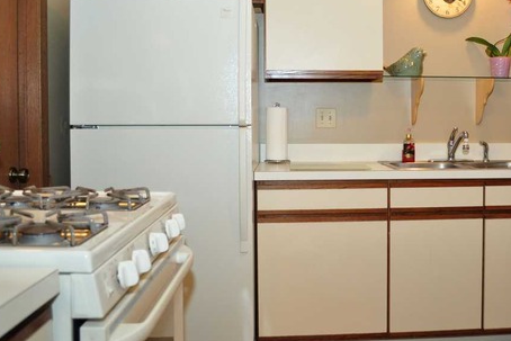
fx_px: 540
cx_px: 343
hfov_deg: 49.7
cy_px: 134
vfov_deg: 34.9
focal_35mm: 38
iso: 800
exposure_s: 1/30
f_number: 4
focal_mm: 18
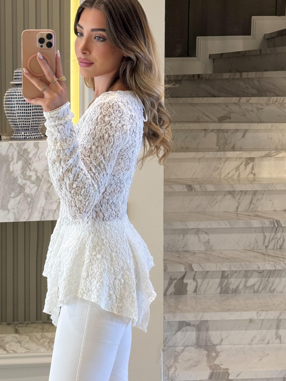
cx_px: 107
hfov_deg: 22.5
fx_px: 716
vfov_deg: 29.7
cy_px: 148
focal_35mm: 65
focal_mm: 6.76
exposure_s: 1/50
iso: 100
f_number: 1.78
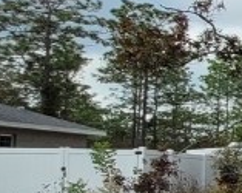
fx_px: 593
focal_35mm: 83
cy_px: 124
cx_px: 711
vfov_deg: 18.4
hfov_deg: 11.8
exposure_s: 1/1058
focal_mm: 1.74
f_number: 2.2
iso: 40
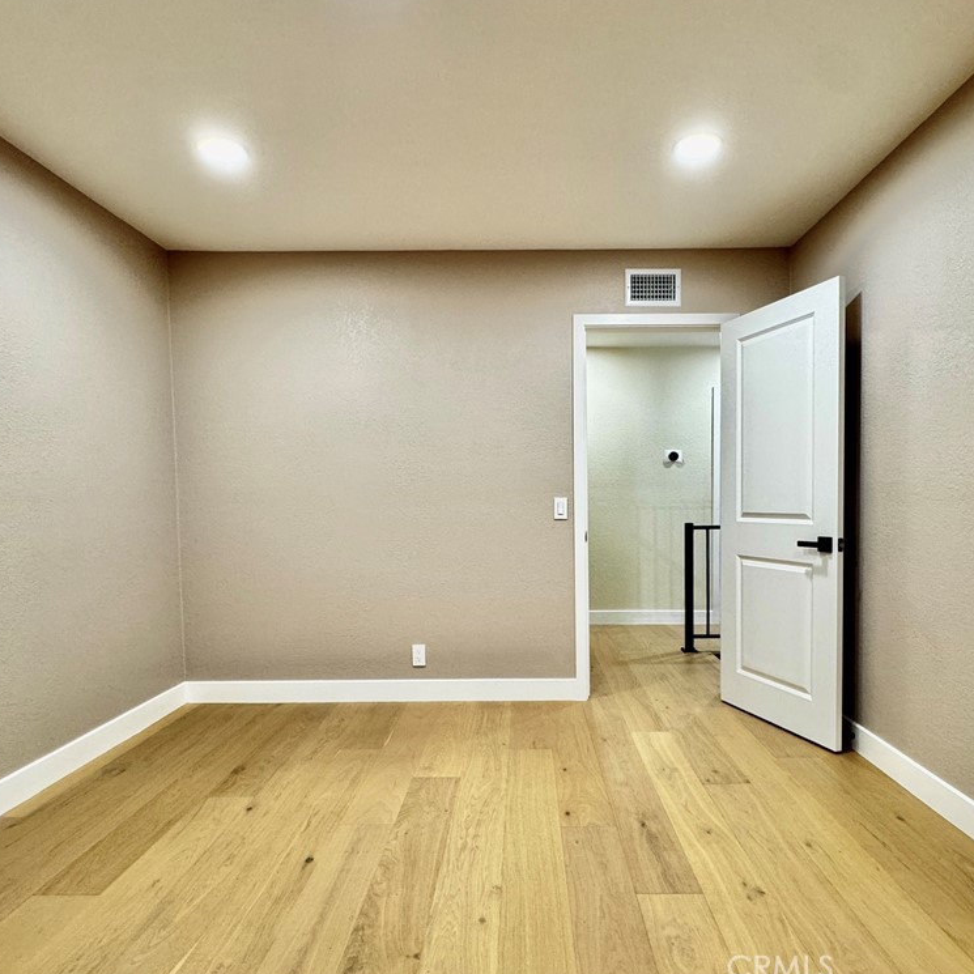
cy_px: 484
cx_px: 503
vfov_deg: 84.0
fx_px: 541
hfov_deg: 83.9
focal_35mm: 17
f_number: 2.2
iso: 200
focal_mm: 2.22
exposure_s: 1/60
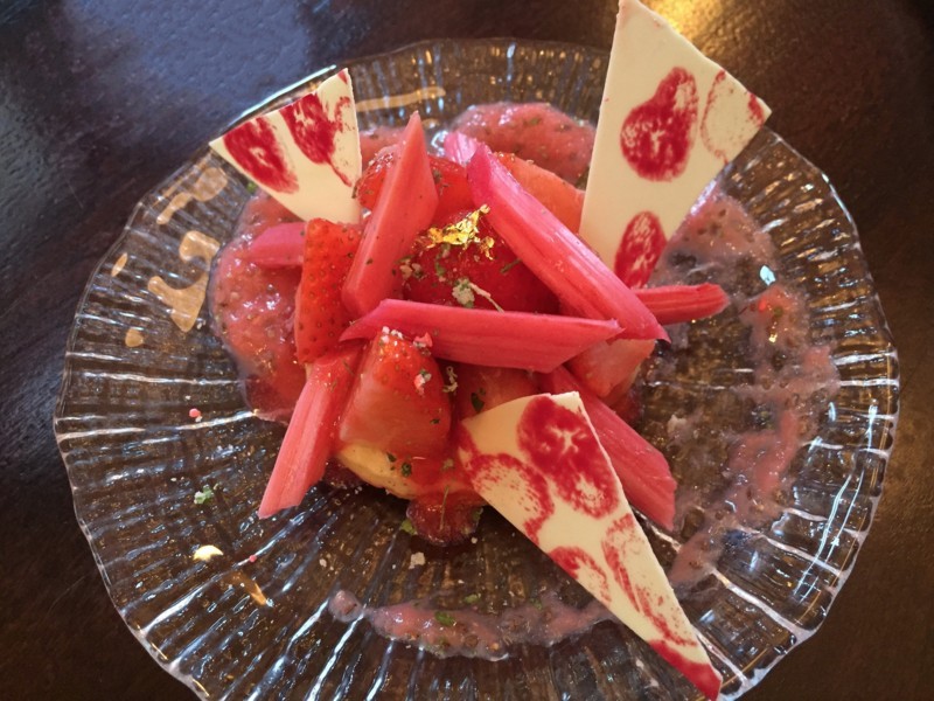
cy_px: 350
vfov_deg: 48.2
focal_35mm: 29
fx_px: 782
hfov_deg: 61.7
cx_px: 467
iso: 320
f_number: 2.2
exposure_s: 1/17
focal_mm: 4.15
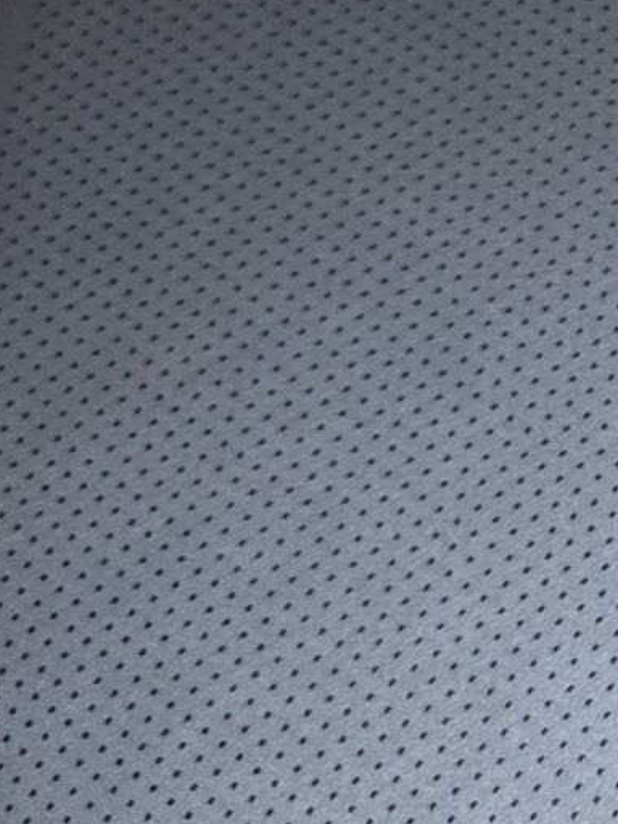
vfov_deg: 16.8
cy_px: 53
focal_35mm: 115
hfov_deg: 11.2
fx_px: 2737
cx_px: 1381
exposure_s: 1/50
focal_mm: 6.3
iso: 1600
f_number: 1.7
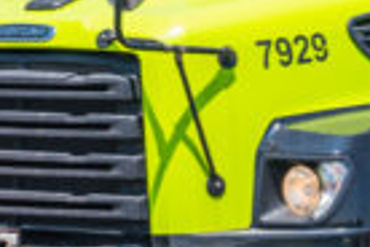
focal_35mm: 282
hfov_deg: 7.3
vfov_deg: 4.9
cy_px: 20
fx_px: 2898
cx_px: 142
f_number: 7.1
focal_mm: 25
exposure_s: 1/250
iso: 100
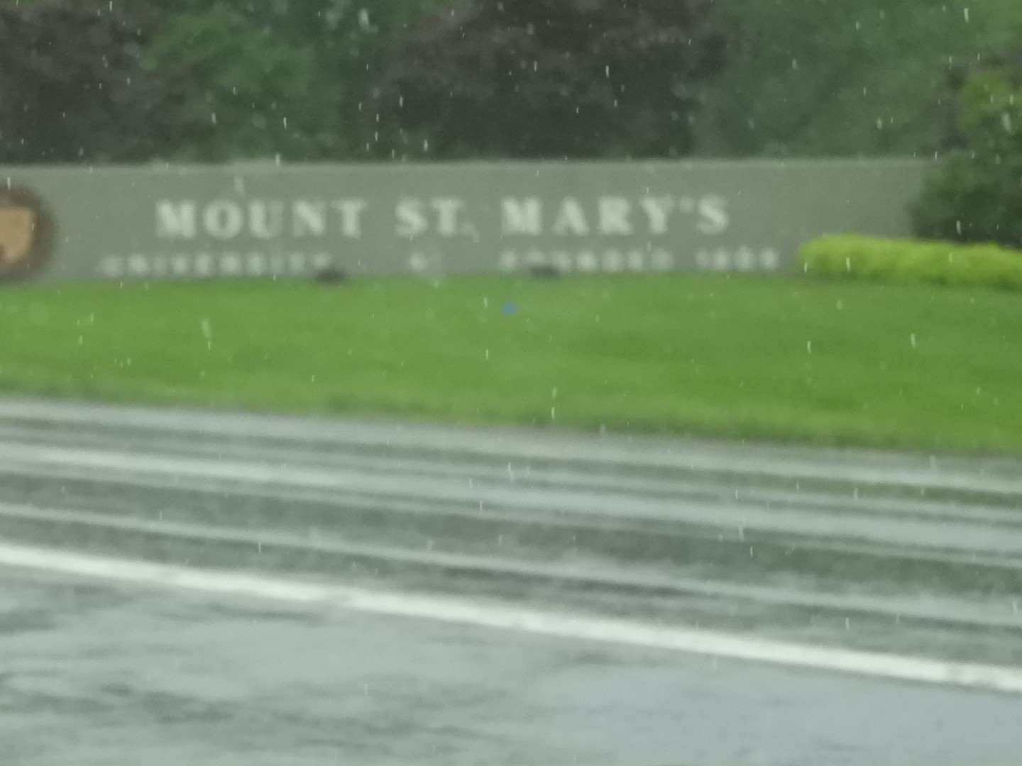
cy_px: 383
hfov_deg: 9.0
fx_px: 6495
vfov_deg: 6.8
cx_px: 511
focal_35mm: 220
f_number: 5.3
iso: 1600
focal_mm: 39.4
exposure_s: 1/1250
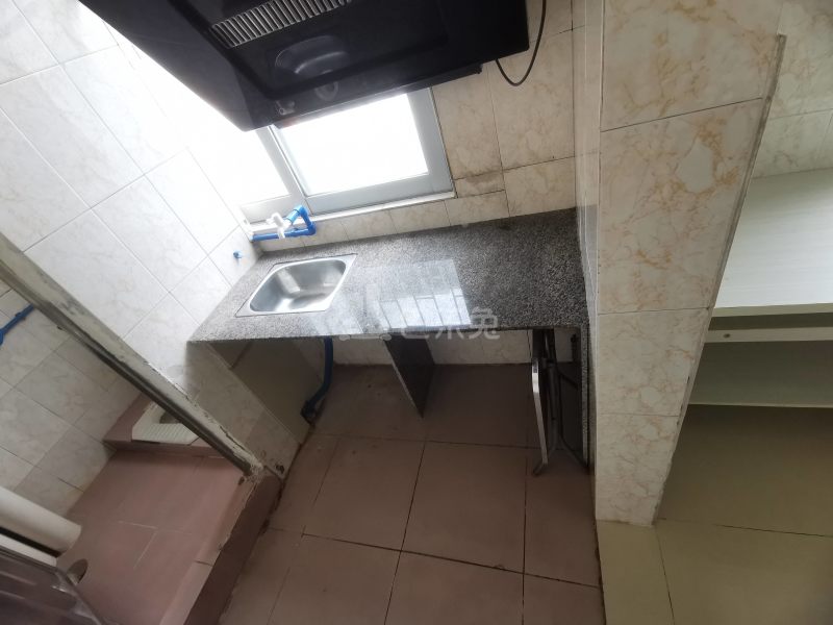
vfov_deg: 78.1
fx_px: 385
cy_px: 312
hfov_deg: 94.5
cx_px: 416
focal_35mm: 16
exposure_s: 1/60
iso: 80
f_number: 2.2
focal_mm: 2.35
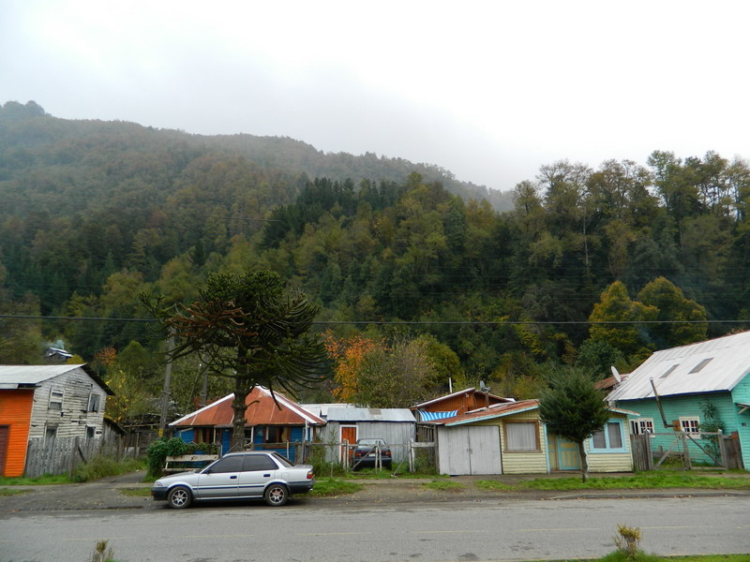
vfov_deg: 54.9
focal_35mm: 25
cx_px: 375
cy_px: 281
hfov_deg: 69.4
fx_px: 542
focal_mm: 4.5
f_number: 3.1
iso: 80
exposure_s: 1/125
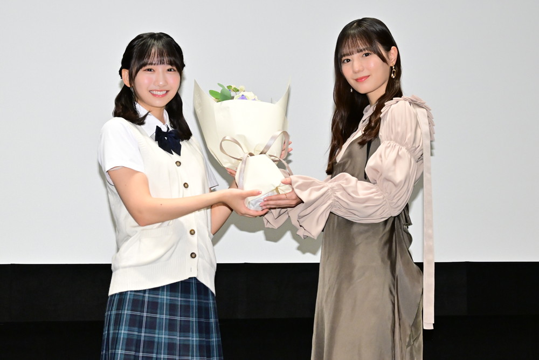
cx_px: 270
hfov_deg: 27.0
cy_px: 180
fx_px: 1123
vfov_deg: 18.2
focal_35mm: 75
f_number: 5.6
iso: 3200
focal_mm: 50
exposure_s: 1/200
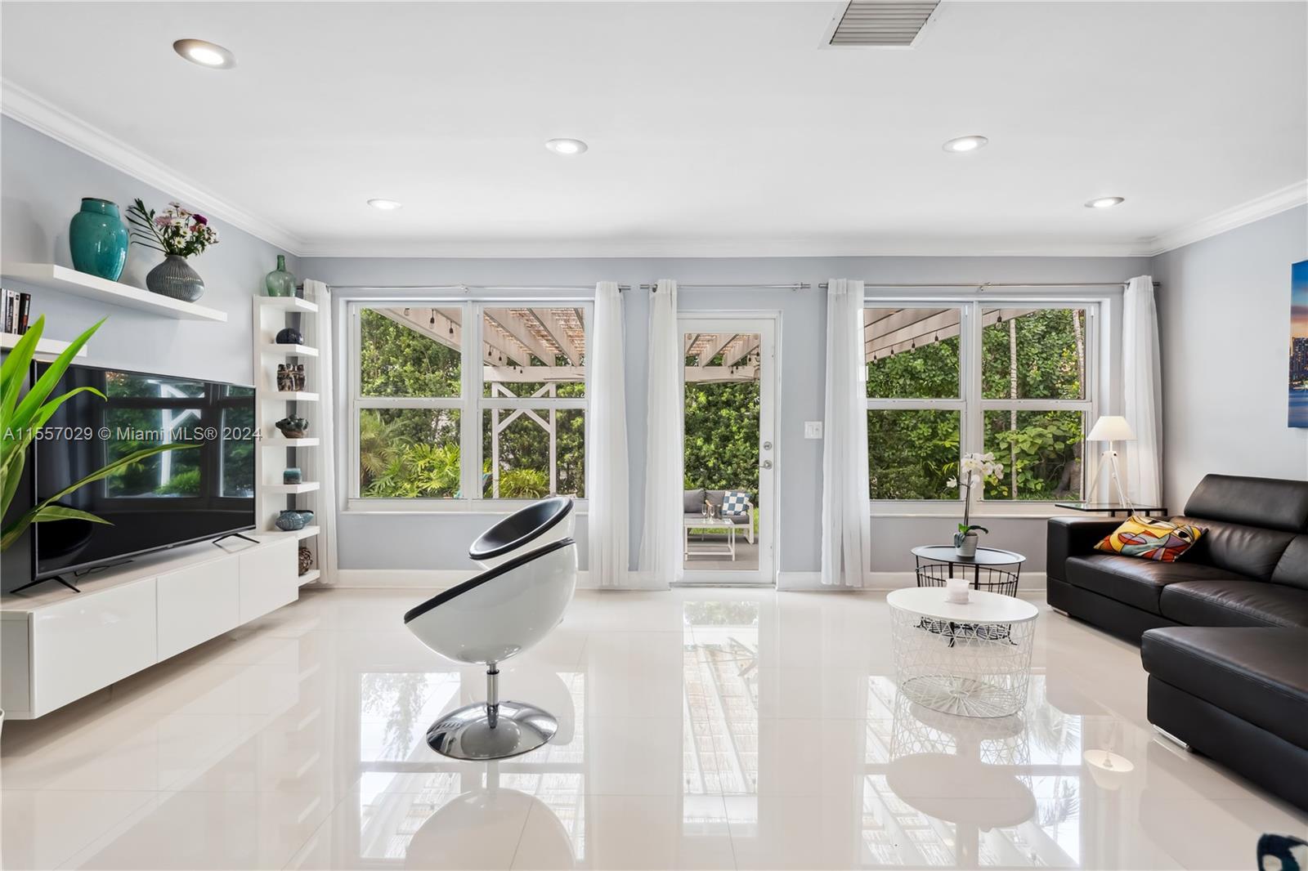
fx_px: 672
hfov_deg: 88.4
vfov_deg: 65.9
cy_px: 436
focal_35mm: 18
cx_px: 654
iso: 100
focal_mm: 18.5
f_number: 10
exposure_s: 1/8
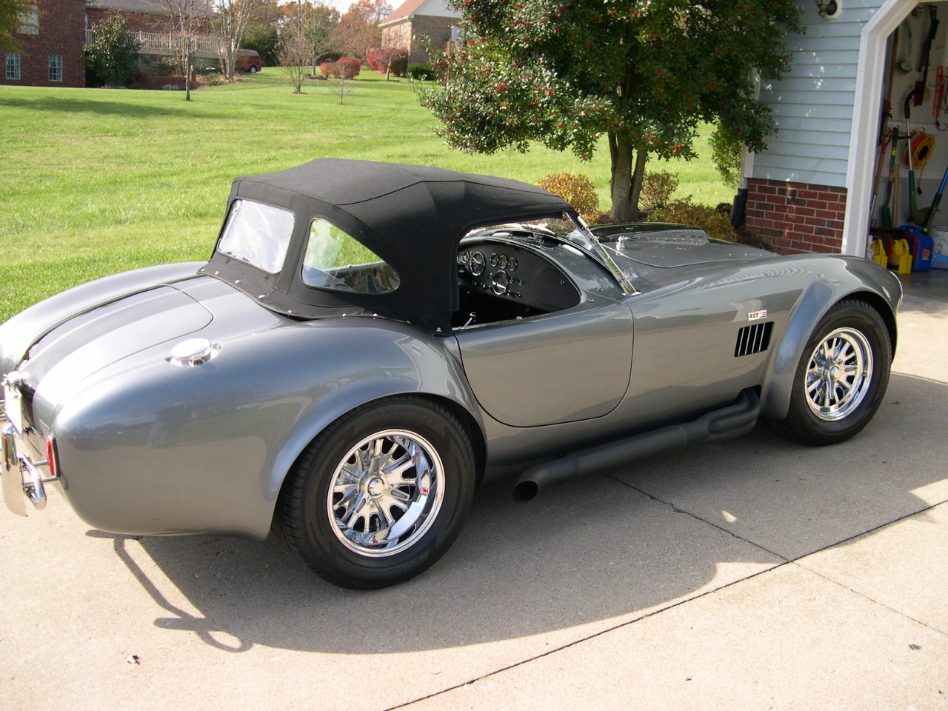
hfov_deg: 49.0
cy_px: 356
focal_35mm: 38
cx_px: 474
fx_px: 1041
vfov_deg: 37.7
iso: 100
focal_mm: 8
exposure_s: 1/421
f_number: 2.8
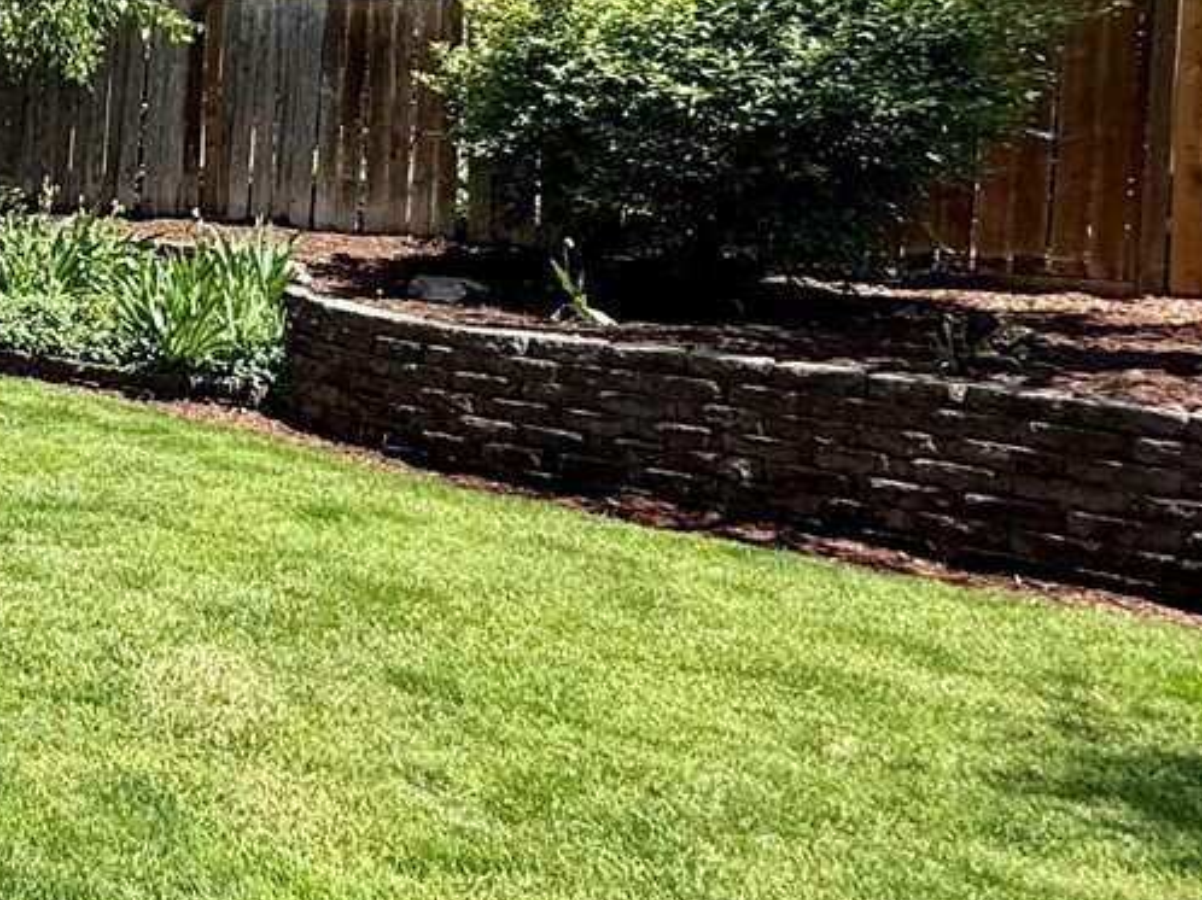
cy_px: 145
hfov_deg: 28.4
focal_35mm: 45
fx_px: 1562
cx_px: -577
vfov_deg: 31.1
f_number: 2.2
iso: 50
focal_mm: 2.22
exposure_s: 1/751
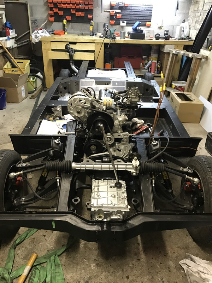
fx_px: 229
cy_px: 142
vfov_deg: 63.4
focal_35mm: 28
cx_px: 106
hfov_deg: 49.7
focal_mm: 3.99
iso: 100
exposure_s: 1/11
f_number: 1.8
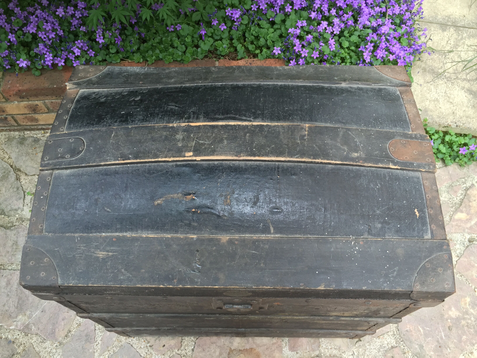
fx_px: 400
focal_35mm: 29
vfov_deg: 48.2
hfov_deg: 61.7
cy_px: 179
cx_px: 238
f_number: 2.2
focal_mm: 4.15
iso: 50
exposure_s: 1/120
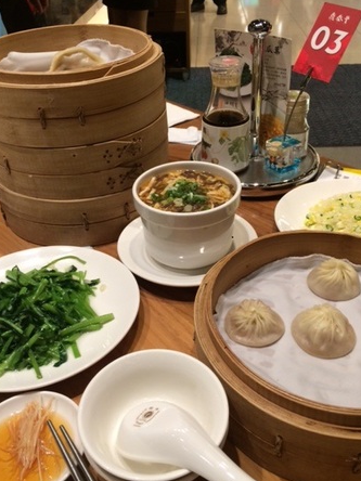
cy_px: 239
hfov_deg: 39.7
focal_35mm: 36
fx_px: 501
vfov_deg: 51.4
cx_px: 184
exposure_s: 1/30
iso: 64
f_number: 2.2
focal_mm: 4.12
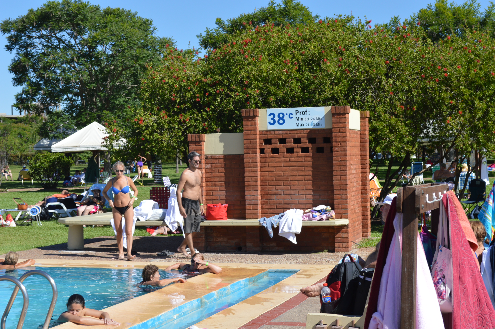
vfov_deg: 20.6
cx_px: 248
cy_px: 164
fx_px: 907
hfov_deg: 30.5
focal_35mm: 66
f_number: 8
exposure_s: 1/250
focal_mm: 44
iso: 100
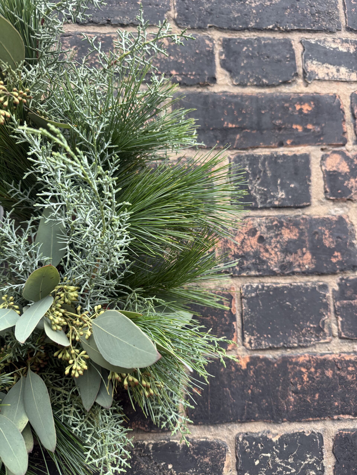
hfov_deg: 56.8
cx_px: 178
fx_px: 330
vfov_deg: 71.6
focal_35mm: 24
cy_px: 238
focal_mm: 6.76
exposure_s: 1/121
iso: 200
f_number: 1.78
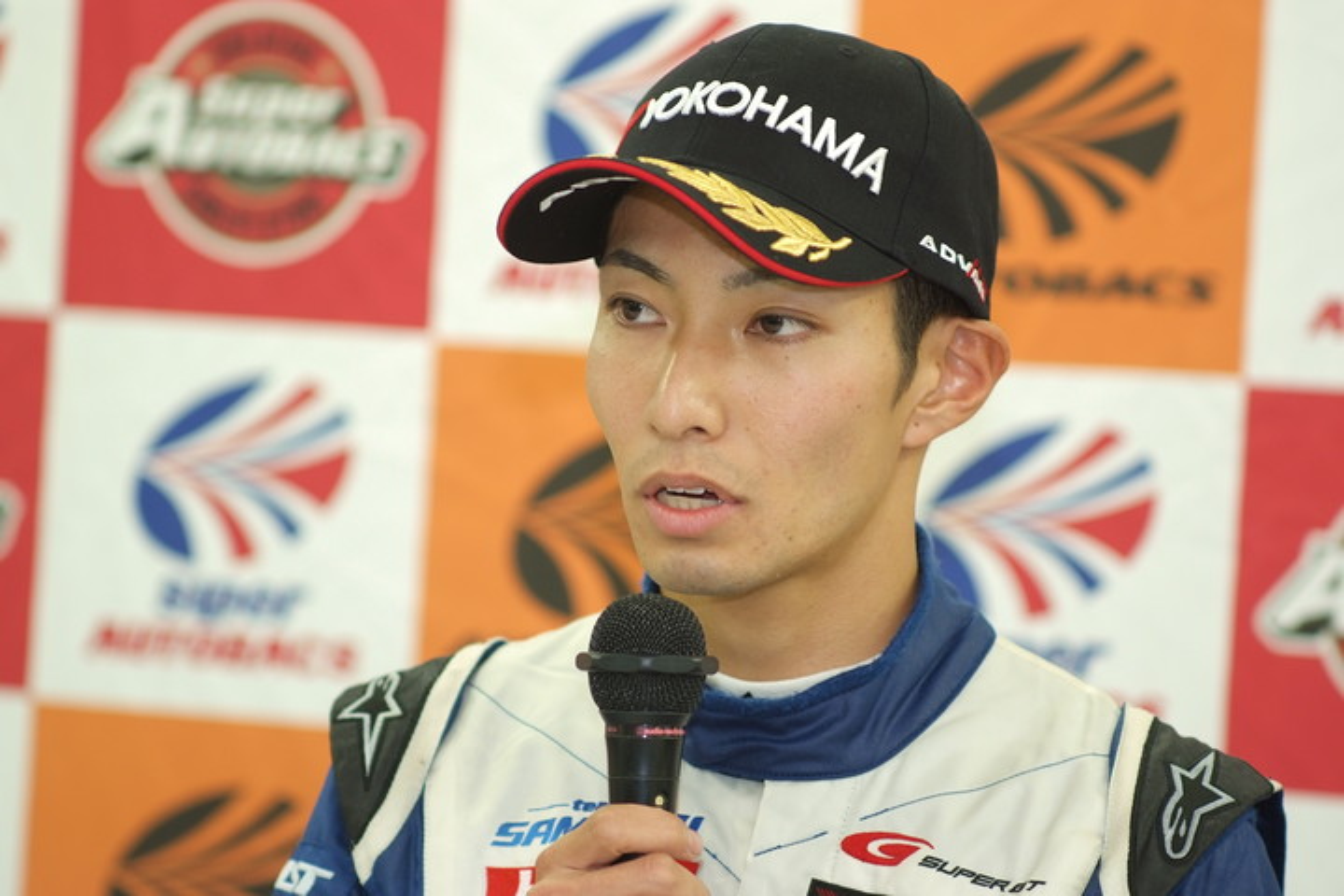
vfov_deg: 8.7
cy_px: 448
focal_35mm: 158
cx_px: 672
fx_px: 5898
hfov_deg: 13.0
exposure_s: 1/60
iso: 400
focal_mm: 105
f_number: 2.5
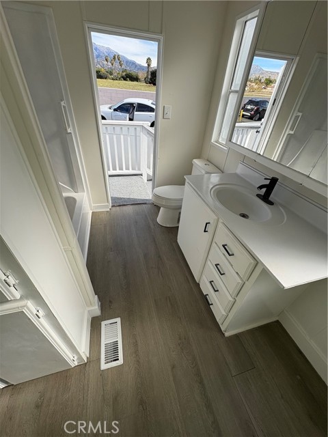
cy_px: 218
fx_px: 177
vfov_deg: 102.1
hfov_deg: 85.7
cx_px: 164
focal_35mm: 14
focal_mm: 2.22
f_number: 2.2
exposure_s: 1/605
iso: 40
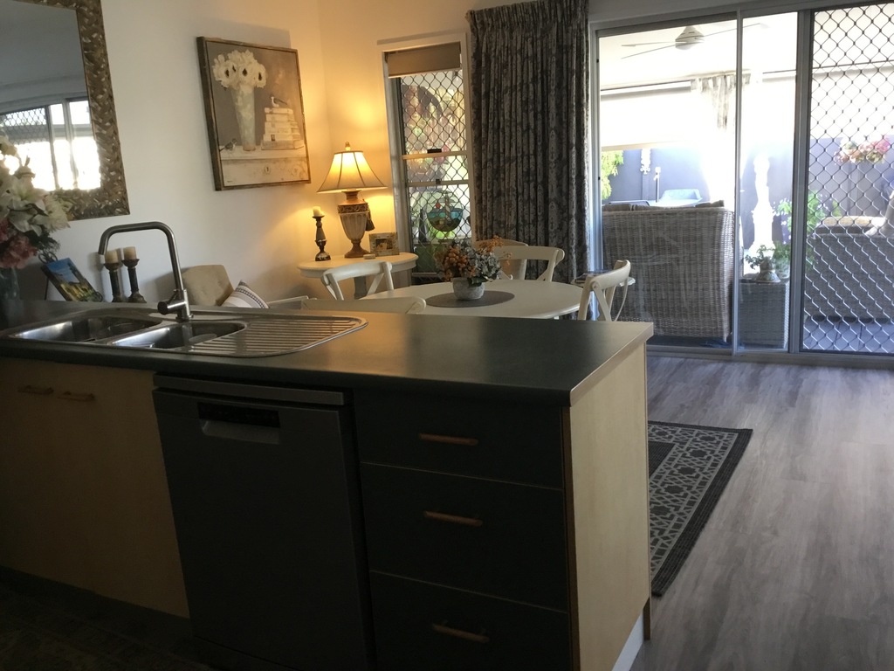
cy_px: 336
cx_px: 447
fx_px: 801
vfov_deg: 45.4
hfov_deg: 58.4
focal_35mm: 31
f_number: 2.4
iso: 125
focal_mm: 3.3
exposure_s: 1/33
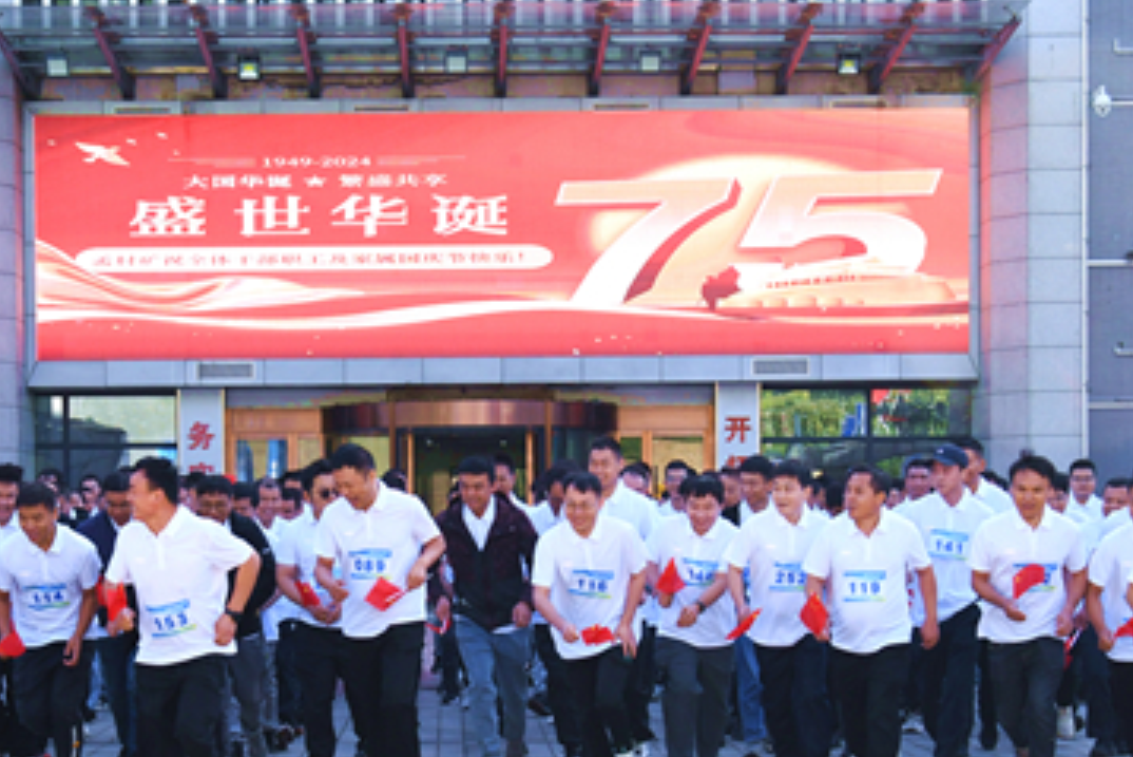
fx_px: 2109
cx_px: 222
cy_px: 443
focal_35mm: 67
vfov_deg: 20.3
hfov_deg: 29.4
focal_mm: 40
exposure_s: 1/400
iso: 1000
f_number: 8
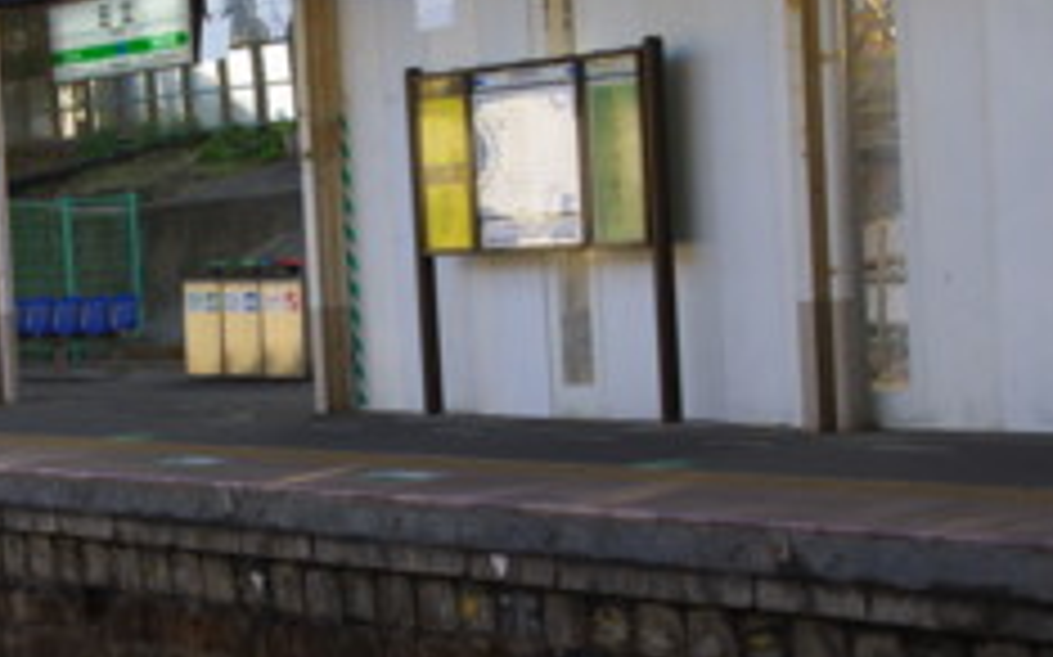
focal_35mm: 100
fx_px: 2868
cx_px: 194
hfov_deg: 20.5
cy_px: 400
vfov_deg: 13.1
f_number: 6.7
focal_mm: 34
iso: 200
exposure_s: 1/60
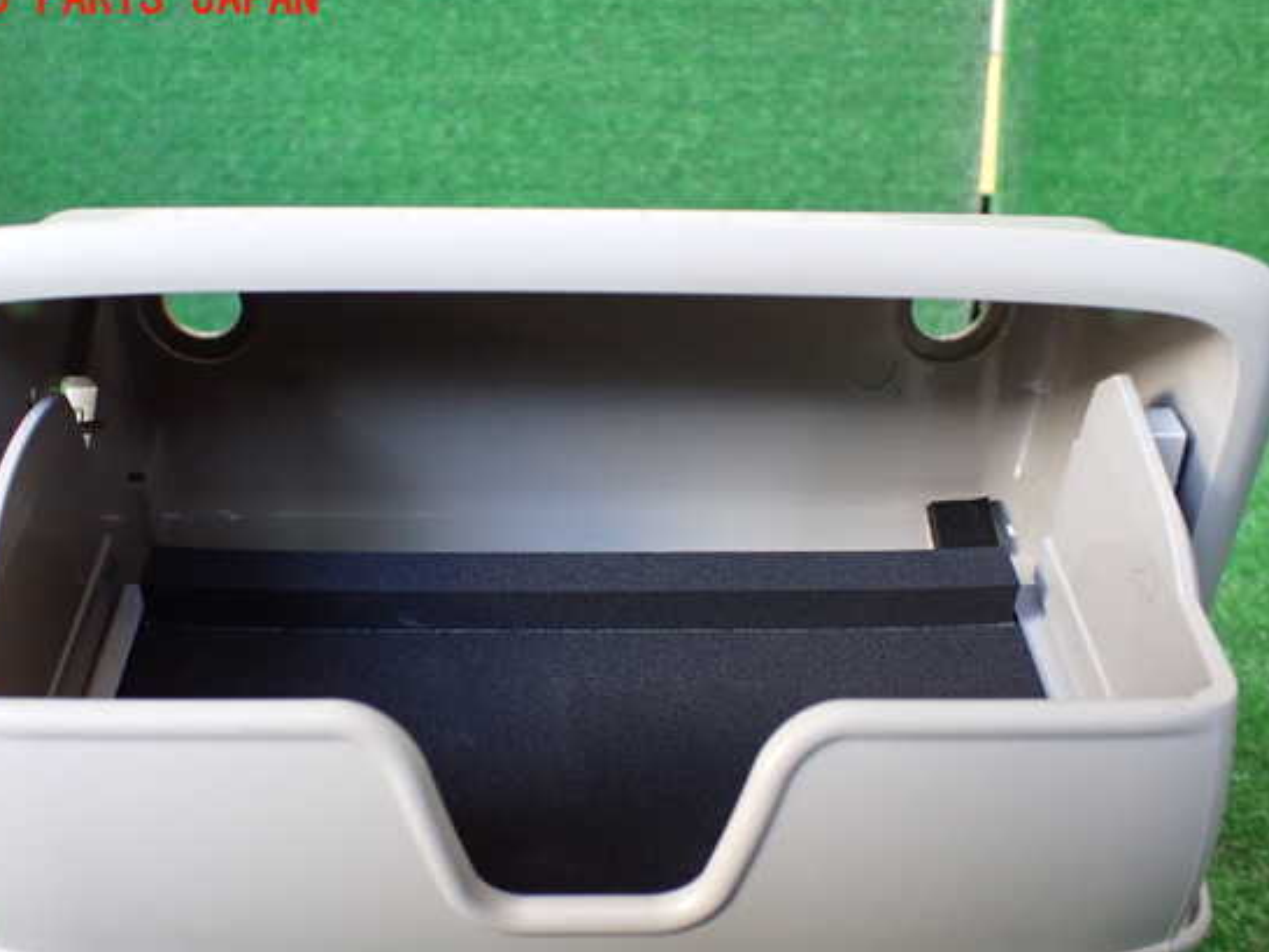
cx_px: 594
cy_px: 493
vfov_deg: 43.0
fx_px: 1210
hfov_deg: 55.3
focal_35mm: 33
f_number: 2.3
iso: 640
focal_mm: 5.4
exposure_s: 1/125
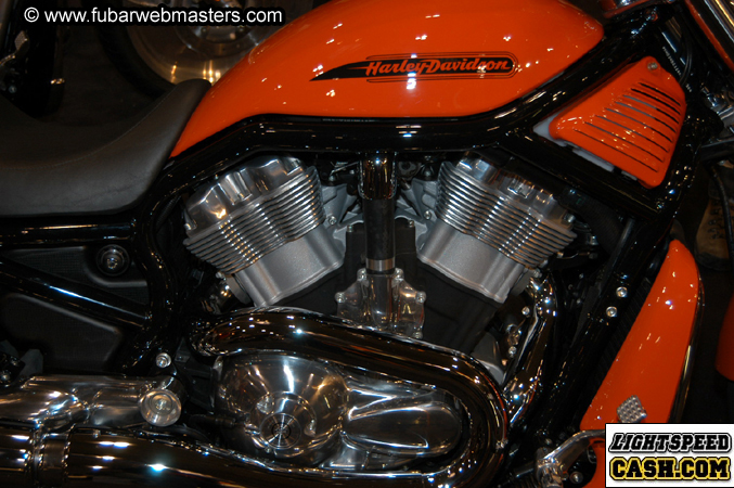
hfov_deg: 35.1
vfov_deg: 23.7
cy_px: 244
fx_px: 1161
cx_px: 367
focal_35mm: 57
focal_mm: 38
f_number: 5
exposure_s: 1/60
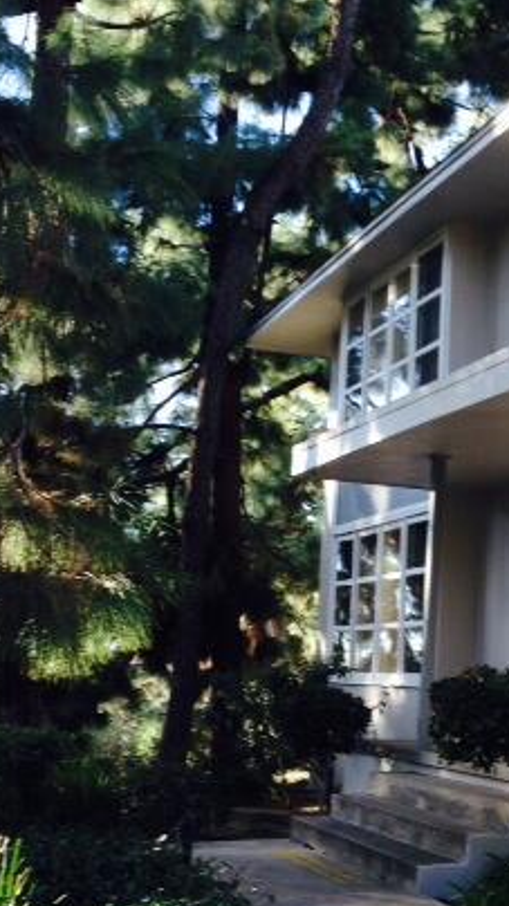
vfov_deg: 36.4
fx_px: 1369
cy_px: 572
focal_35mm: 57
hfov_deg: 20.8
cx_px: 415
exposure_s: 1/120
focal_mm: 4.12
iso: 50
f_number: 2.4
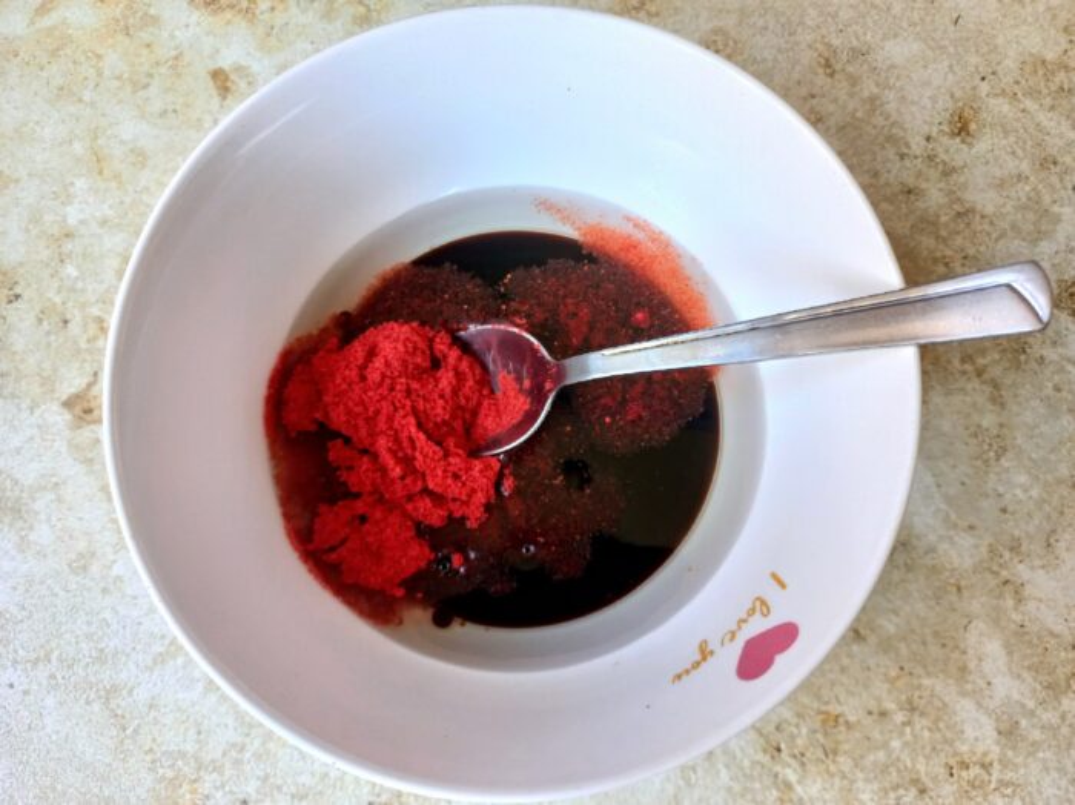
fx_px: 776
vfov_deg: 54.8
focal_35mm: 25
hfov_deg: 69.4
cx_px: 538
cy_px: 402
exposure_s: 1/33
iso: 160
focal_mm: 4.6
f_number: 1.8
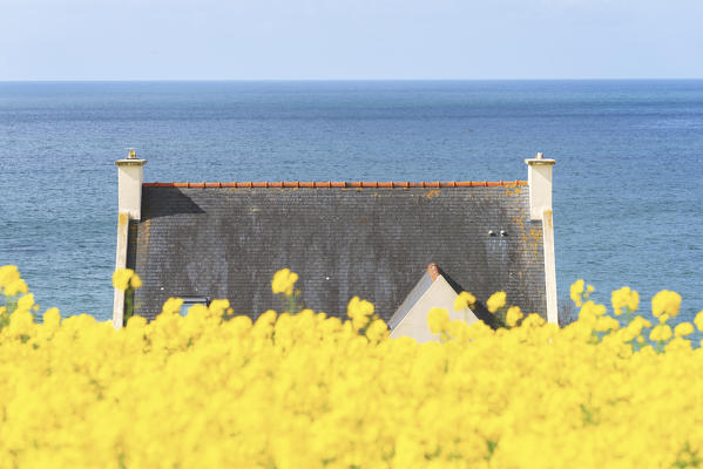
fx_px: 3028
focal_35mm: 155
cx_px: 352
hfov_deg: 13.2
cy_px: 234
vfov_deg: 8.9
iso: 125
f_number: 10
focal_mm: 155
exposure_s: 1/250
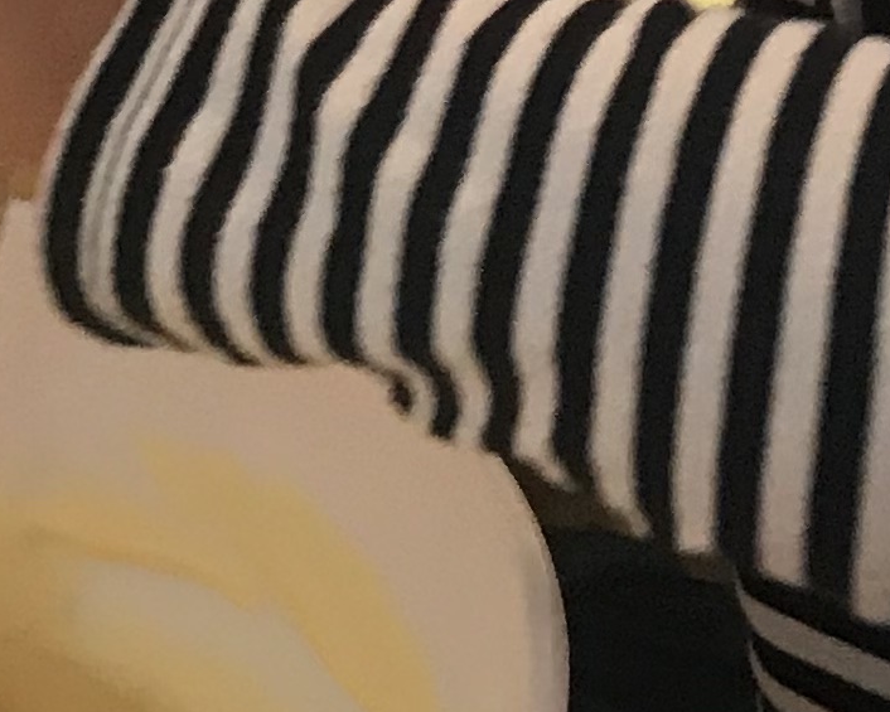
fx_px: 4110
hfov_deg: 12.4
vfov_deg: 9.5
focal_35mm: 156
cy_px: -454
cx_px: 359
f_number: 1.8
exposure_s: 1/15
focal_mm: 3.99
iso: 50
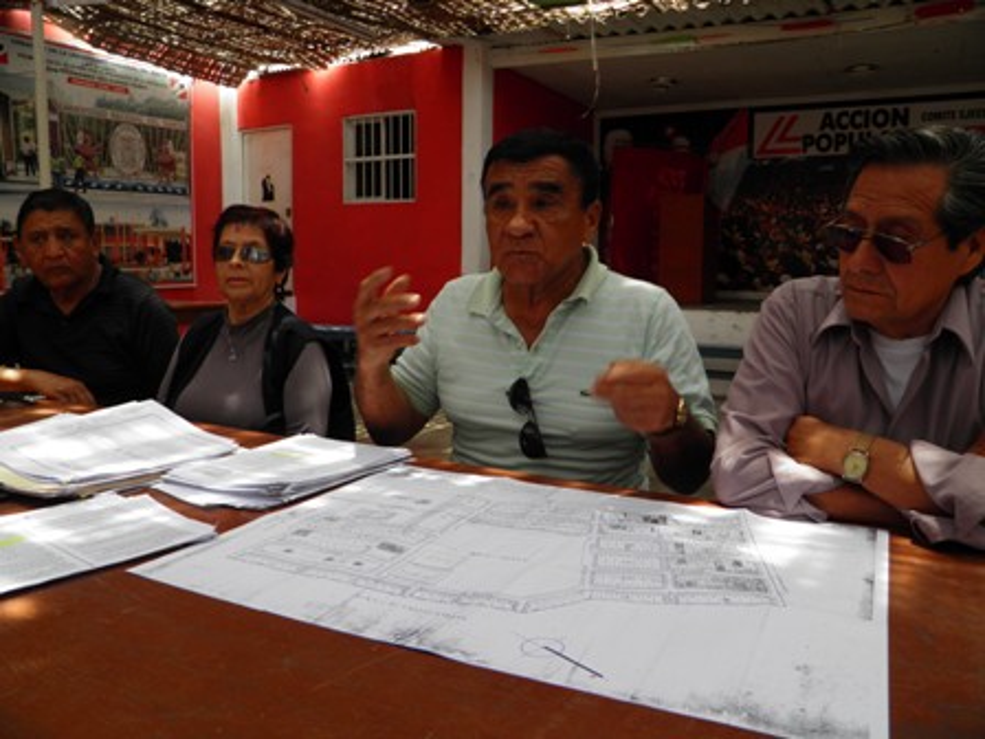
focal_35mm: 28
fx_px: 797
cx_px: 492
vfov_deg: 49.7
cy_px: 370
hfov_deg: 63.4
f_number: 2.8
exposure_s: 1/60
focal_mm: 4.9
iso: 50
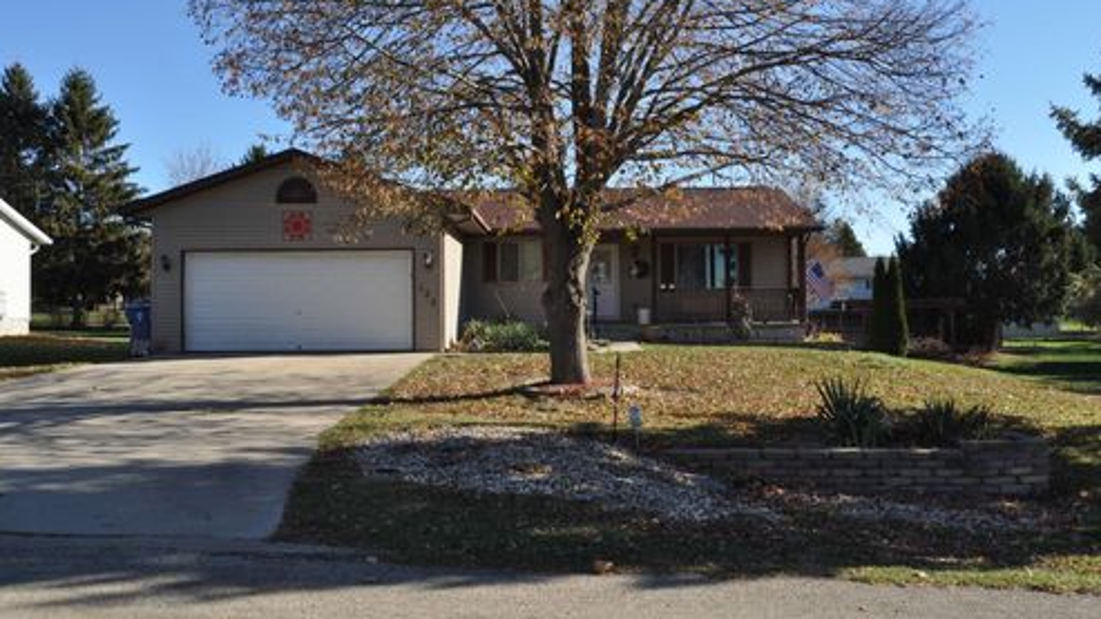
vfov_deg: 33.7
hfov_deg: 56.6
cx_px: 556
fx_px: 1022
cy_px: 293
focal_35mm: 35
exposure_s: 1/320
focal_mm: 22
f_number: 9
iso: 200
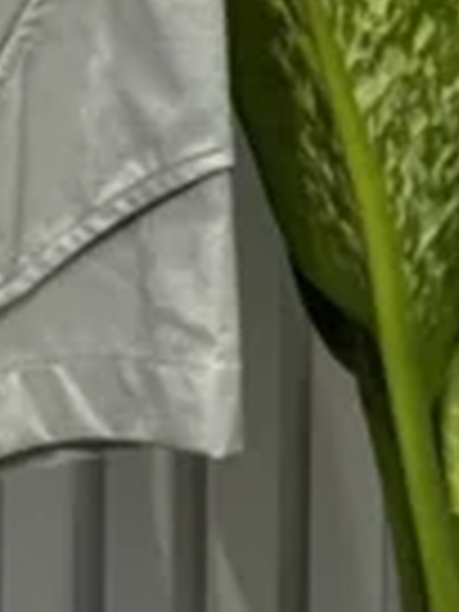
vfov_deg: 5.9
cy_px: -529
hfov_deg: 4.4
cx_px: -576
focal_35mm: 330
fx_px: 5834
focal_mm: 6.76
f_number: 1.78
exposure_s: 1/121
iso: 50
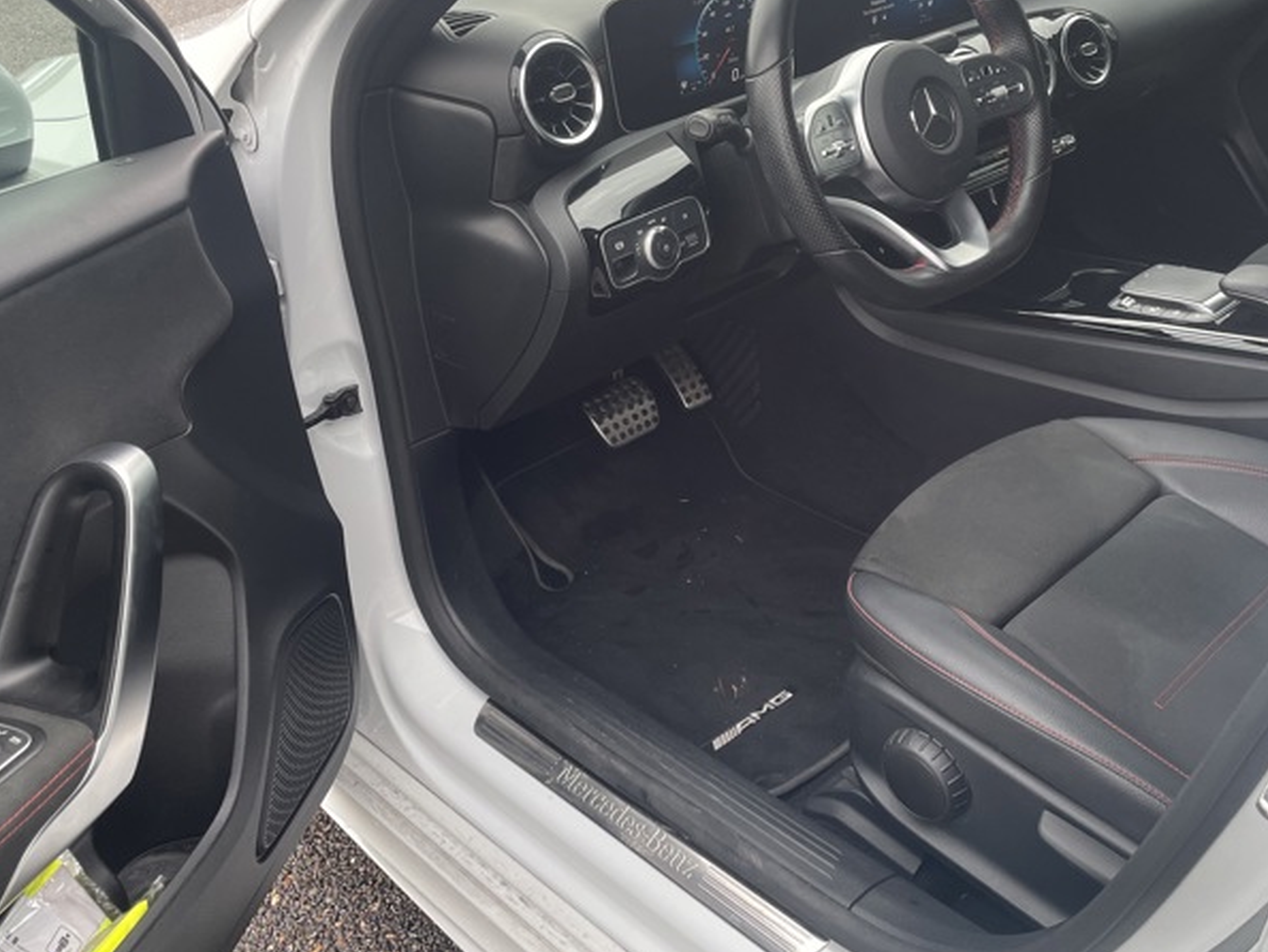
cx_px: 660
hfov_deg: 52.6
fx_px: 1283
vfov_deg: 40.6
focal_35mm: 35
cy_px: 395
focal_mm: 4.2
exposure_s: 1/121
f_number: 1.6
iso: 64
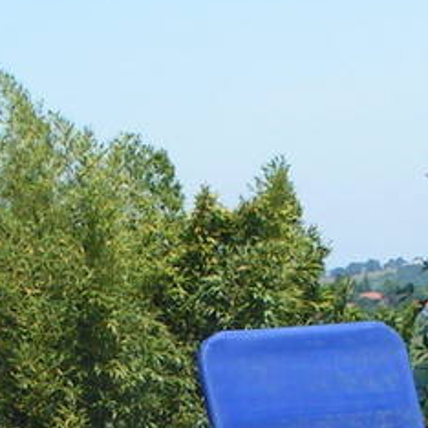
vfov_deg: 8.3
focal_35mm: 209
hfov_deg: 8.4
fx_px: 2924
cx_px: 121
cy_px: 530
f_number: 6.3
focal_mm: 8.3
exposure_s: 1/200
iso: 50
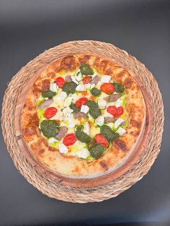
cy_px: 113
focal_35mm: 26
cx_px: 85
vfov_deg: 67.3
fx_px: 170
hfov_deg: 53.1
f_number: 1.5
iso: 200
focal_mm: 5.7
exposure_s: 1/50
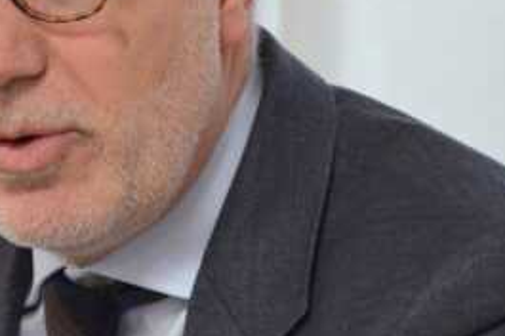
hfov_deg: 3.1
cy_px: 83
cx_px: 38
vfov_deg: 2.0
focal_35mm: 669
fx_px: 9373
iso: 4000
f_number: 5.6
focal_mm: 170
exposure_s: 1/160
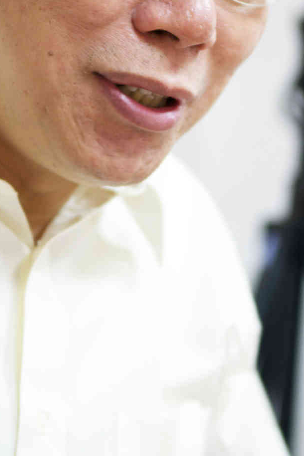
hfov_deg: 9.5
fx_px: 1822
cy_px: 89
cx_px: 170
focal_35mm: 144
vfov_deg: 14.2
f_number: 2.8
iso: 500
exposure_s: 1/80
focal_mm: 55
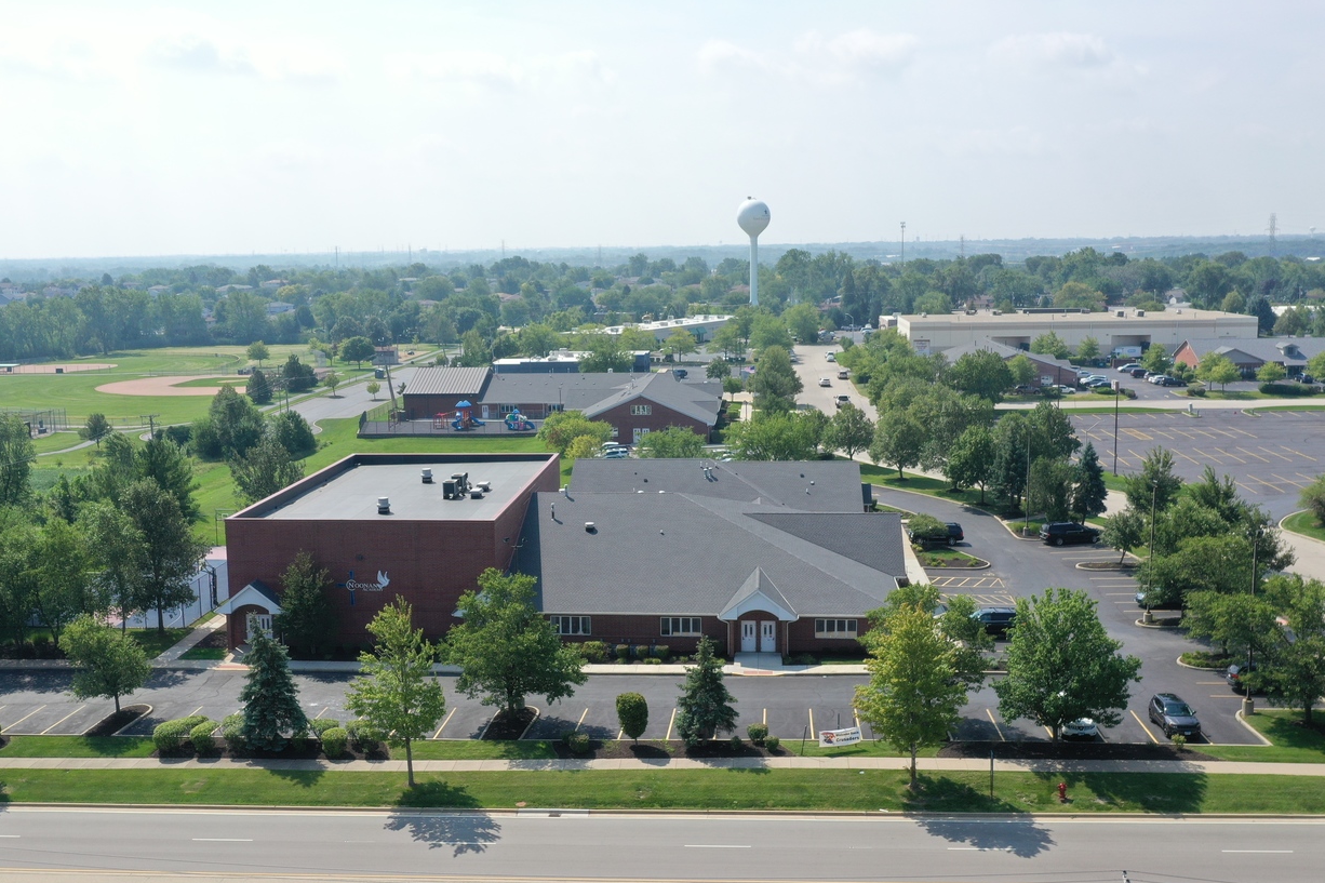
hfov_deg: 51.8
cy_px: 450
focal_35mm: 37
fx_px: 1362
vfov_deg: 35.9
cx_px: 612
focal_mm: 10.26
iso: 100
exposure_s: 1/500
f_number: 5.6
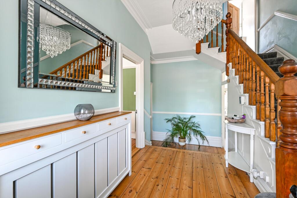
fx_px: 128
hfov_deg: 98.5
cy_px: 99
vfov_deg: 75.5
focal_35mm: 16
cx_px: 148
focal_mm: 15.5
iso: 100
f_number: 10
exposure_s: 1
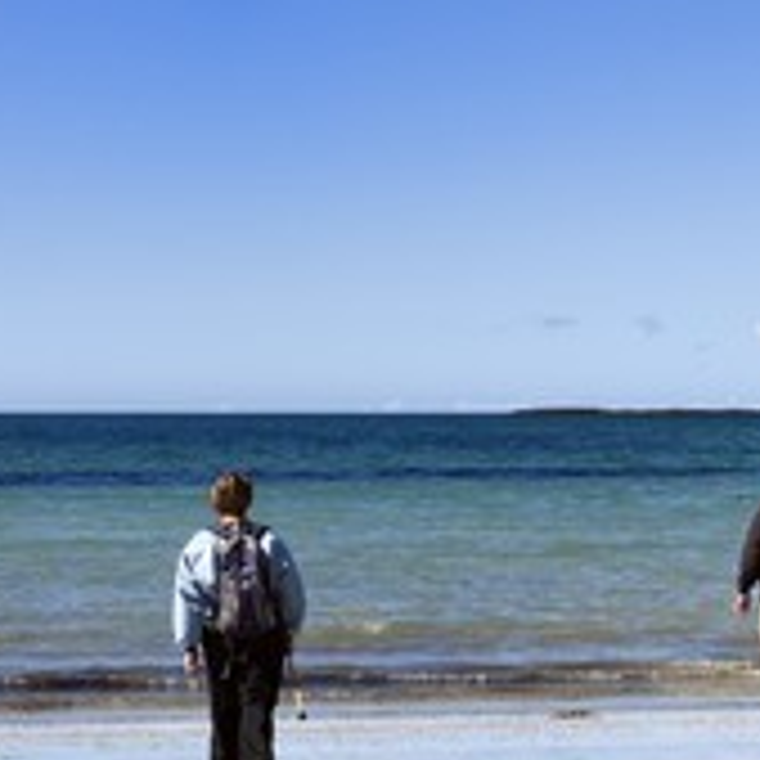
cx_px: 769
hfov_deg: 12.6
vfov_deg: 12.7
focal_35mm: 137
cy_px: 580
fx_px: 3403
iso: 200
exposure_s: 1/400
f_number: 11
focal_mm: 65
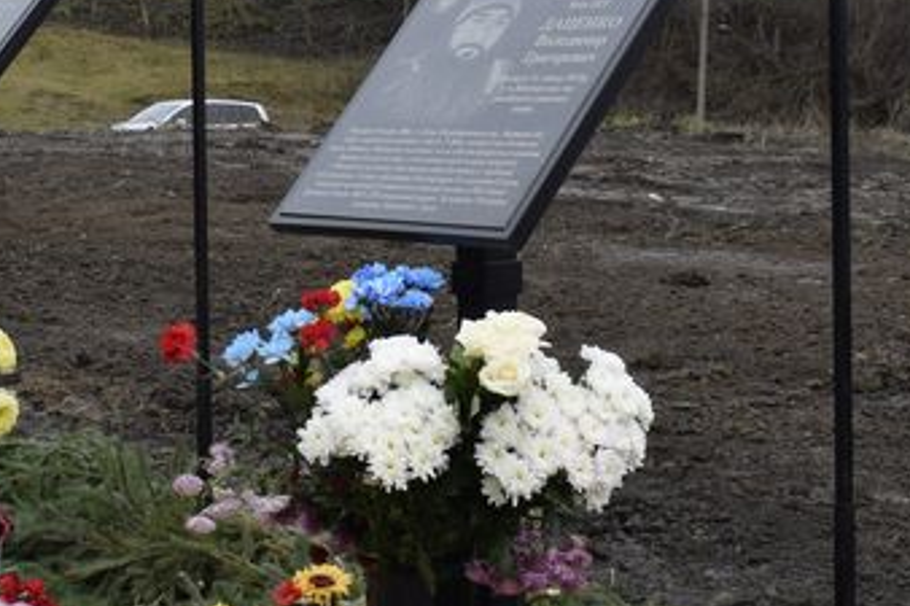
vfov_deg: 16.7
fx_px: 2021
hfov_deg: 24.8
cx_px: 148
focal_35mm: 80
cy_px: -13
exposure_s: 1/200
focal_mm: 24
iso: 400
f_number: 7.1
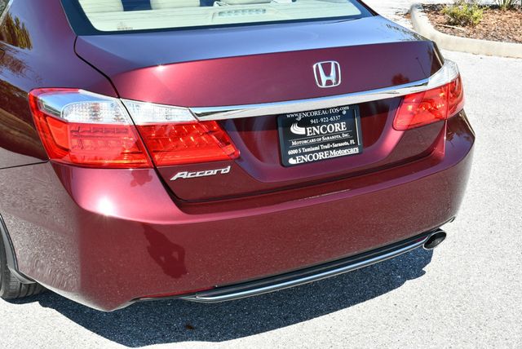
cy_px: 174
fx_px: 697
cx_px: 261
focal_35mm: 48
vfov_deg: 28.1
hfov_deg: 41.1
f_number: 8
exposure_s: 1/250
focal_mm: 24
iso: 180
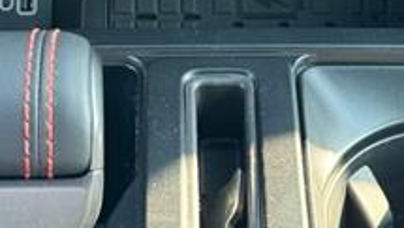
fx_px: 1671
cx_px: 165
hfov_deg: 13.8
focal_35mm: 156
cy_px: -194
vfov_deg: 7.5
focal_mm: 6.76
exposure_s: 1/60
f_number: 1.78
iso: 100
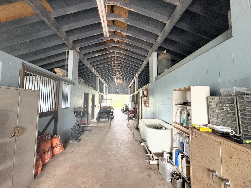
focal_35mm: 14
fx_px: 102
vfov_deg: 85.7
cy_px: 94
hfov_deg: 102.1
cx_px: 126
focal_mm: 2.22
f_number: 2.2
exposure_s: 1/60
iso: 320
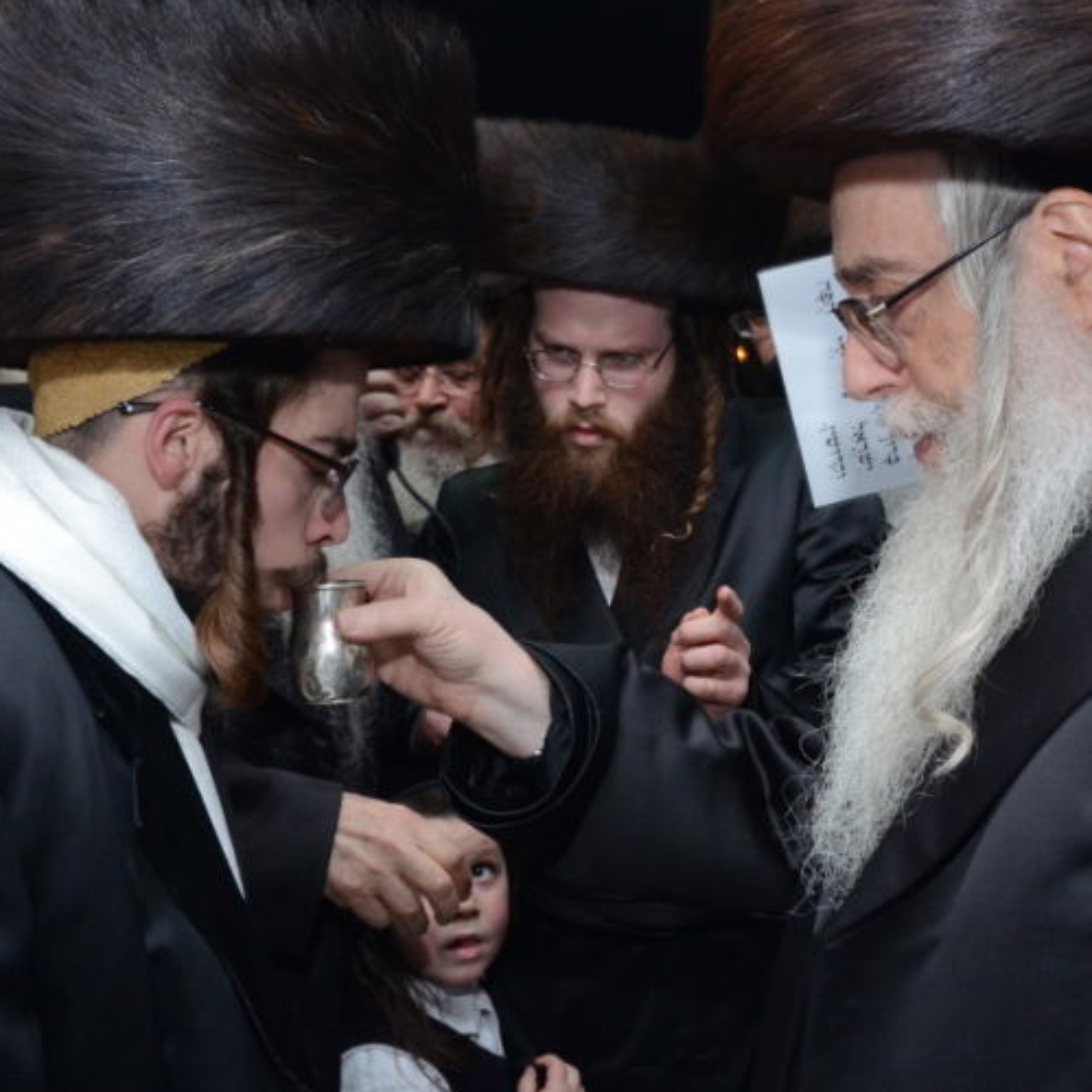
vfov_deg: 36.0
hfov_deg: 35.8
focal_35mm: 47
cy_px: 492
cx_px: 707
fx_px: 1677
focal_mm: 18
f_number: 5.6
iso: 1250
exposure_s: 1/125
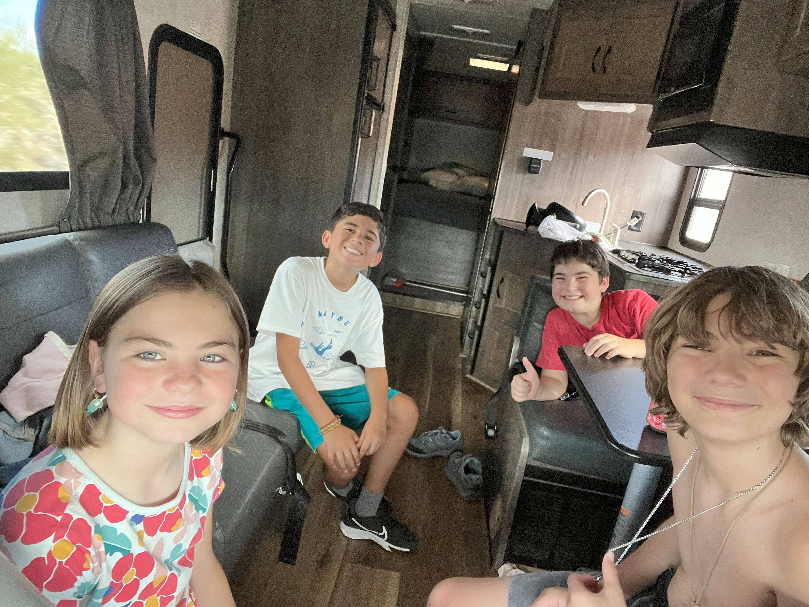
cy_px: 304
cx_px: 404
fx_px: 538
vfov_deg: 58.9
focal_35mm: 23
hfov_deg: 73.9
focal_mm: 2.71
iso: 200
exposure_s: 1/60
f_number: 2.2
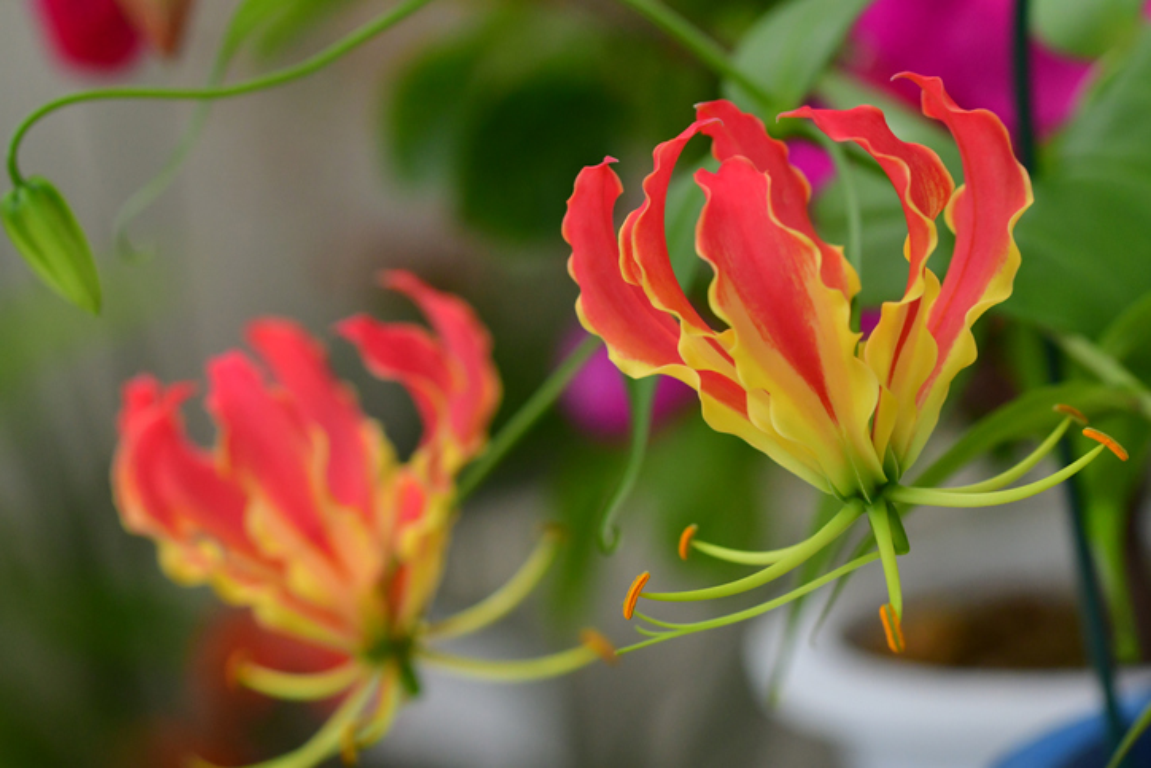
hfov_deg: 15.2
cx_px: 576
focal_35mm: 135
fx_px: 4317
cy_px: 384
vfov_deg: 10.2
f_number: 4.5
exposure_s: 1/1000
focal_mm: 90
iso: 1250
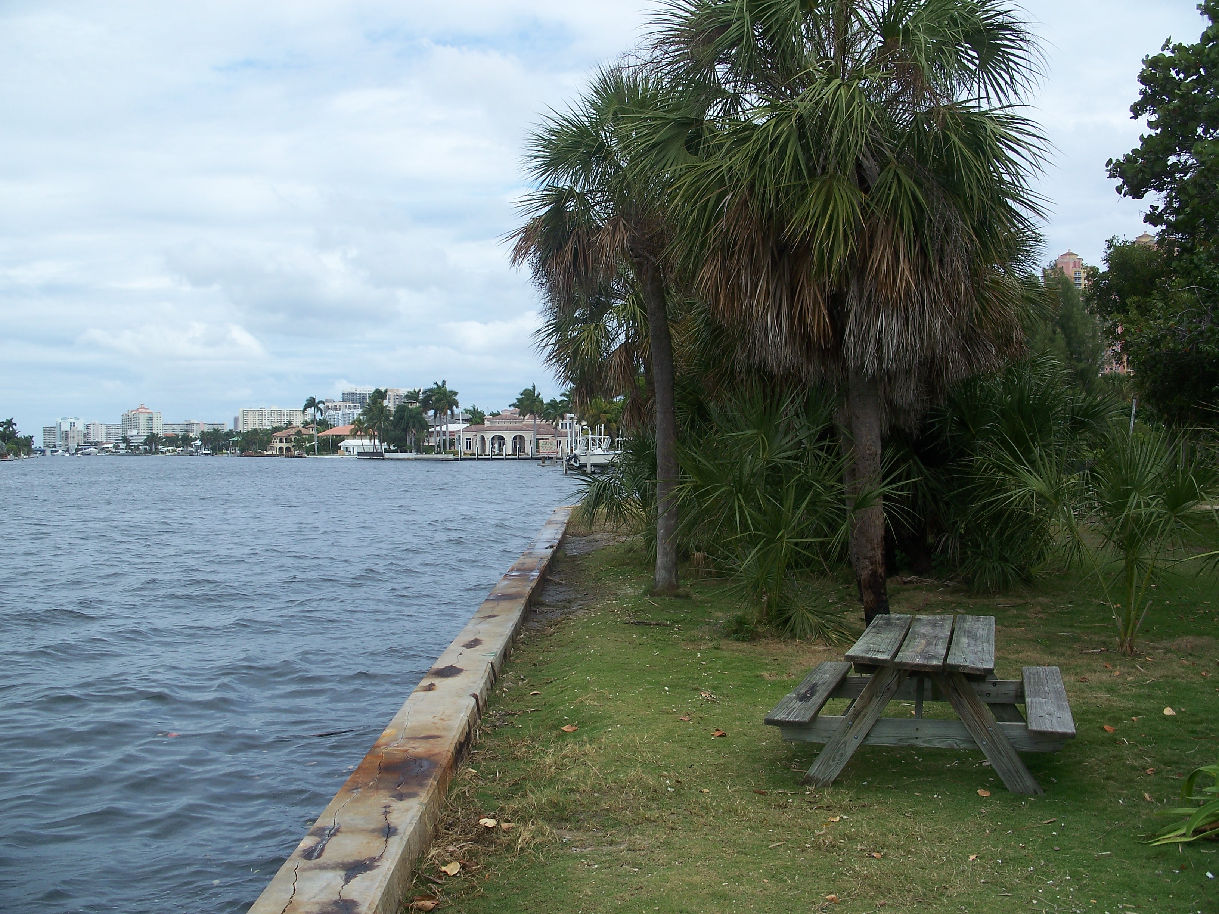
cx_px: 610
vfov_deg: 38.7
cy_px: 457
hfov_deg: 50.1
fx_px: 1303
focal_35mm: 37
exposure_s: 1/400
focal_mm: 7.8
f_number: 4
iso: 64
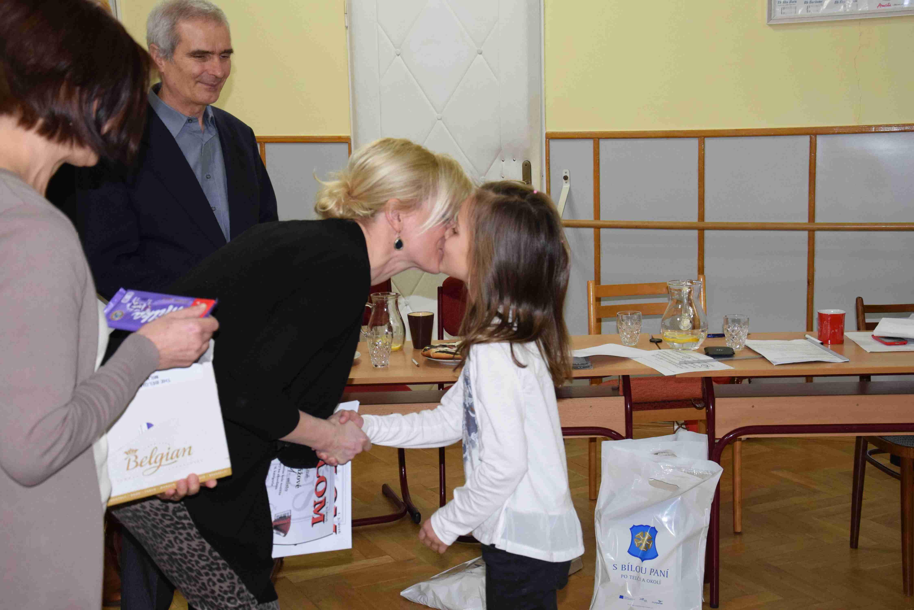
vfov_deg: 25.8
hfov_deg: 37.8
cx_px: 457
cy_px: 305
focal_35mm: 52
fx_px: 1333
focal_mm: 35
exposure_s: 1/60
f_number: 5.6
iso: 1600
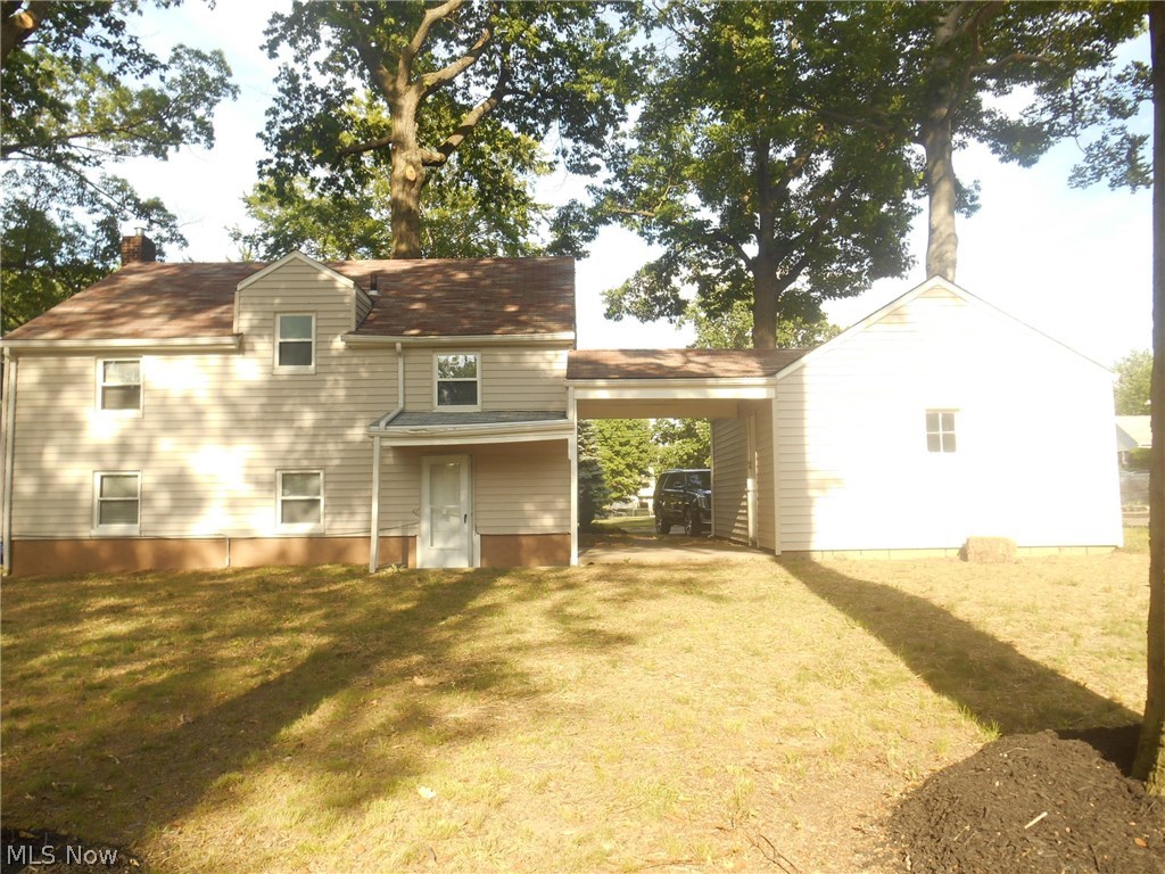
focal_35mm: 26
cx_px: 582
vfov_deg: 53.1
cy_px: 437
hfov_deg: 67.3
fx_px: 875
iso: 80
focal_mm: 4.7
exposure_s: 1/200
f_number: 3.4
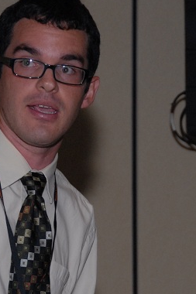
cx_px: -8
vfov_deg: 6.5
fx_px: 2566
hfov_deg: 4.4
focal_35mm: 314
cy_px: 303
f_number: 5.6
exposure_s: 1/60
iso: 400
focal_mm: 82
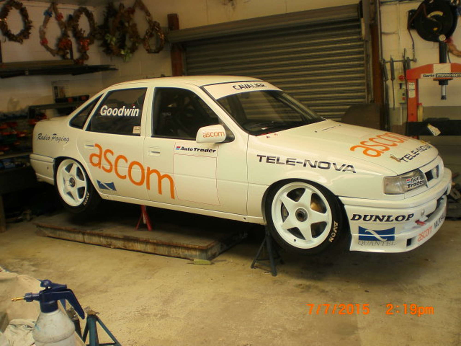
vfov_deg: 39.7
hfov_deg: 51.4
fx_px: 479
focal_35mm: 36
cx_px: 230
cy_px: 173
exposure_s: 1/100
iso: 50
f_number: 3.1
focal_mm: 6.3
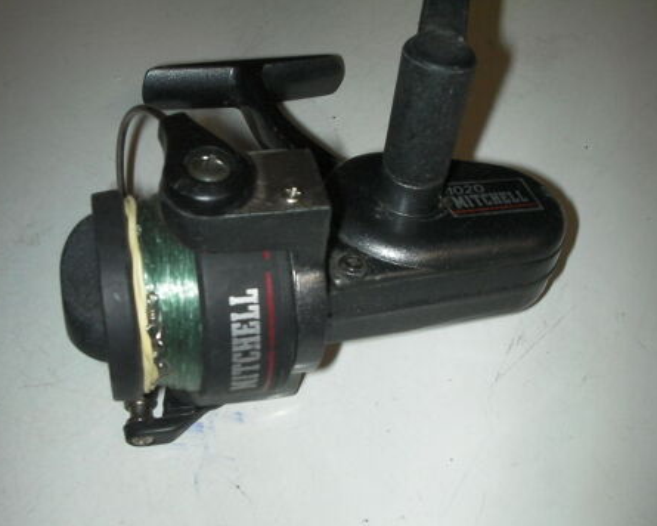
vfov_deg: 37.3
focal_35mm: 40
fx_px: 778
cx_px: 310
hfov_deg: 45.8
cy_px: 263
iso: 200
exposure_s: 1/30
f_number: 5.6
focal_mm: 6.3
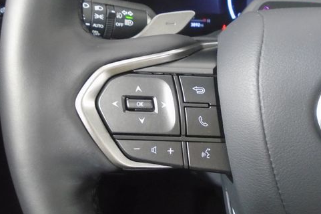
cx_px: 200
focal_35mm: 36
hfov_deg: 52.6
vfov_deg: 36.8
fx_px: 321
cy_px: 100
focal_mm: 4.6
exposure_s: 1/20
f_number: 3.2
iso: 400
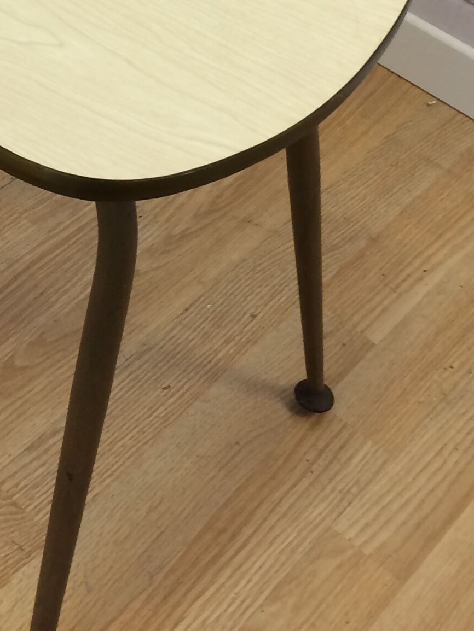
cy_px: -71
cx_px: -24
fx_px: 1497
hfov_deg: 17.5
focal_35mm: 82
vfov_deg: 22.4
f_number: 2.2
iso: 40
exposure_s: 1/33
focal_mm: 4.15
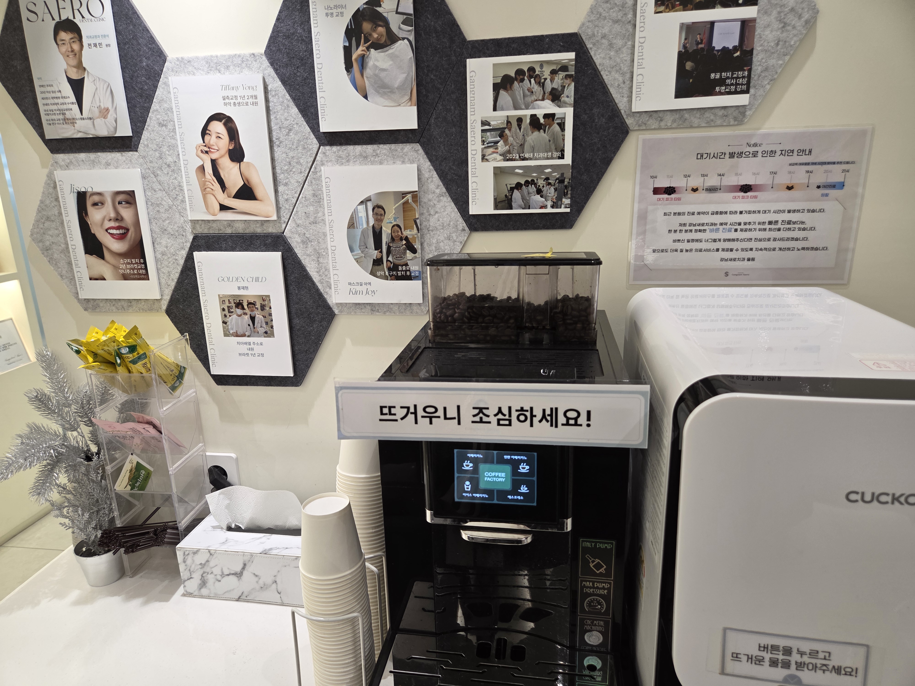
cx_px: 458
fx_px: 608
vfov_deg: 58.9
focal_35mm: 23
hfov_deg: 73.9
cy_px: 343
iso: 125
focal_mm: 5.4
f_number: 1.8
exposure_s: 1/120
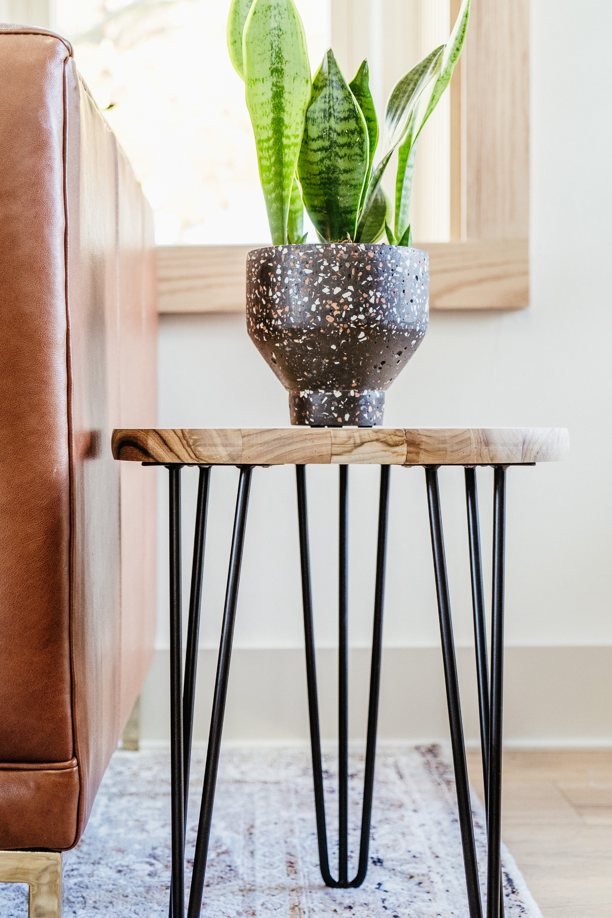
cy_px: 453
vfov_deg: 35.1
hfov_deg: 23.8
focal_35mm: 57
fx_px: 1453
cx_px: 304
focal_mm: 47
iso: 1600
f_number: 4
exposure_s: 1/80
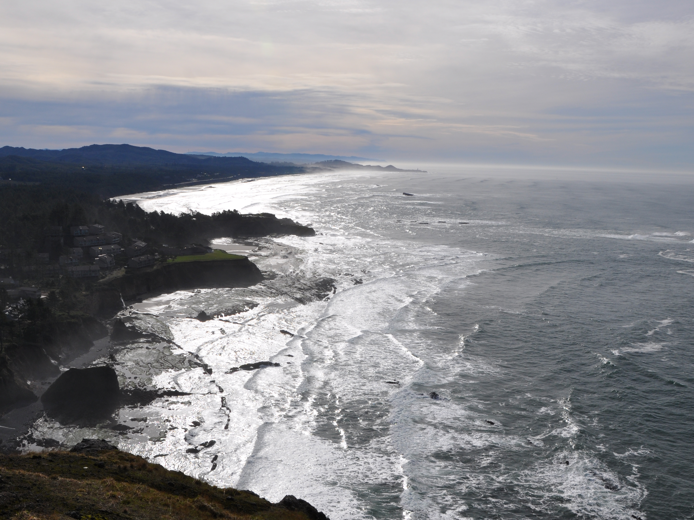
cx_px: 314
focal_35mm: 35
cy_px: 283
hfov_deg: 52.5
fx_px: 702
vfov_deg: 40.7
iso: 200
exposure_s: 1/640
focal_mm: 18
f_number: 13
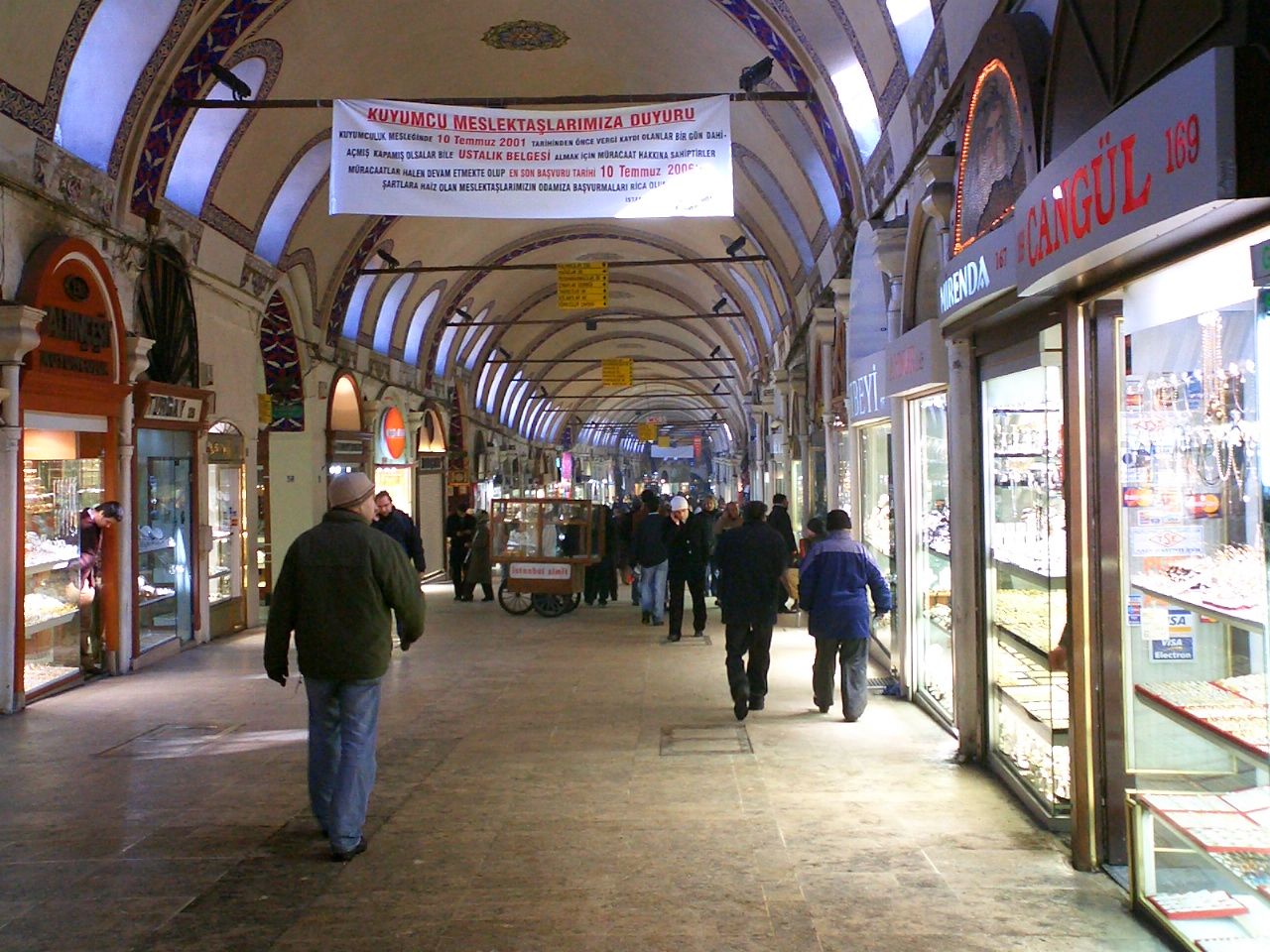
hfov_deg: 50.1
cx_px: 635
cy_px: 476
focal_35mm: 37
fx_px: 1357
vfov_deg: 38.7
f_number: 3.5
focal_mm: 5.6
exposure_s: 1/50
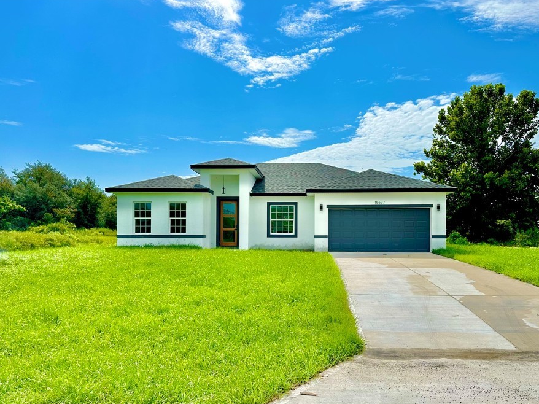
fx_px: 436
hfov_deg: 63.3
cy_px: 229
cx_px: 295
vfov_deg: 49.6
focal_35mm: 28
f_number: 1.78
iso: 80
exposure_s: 1/12048
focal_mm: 6.86
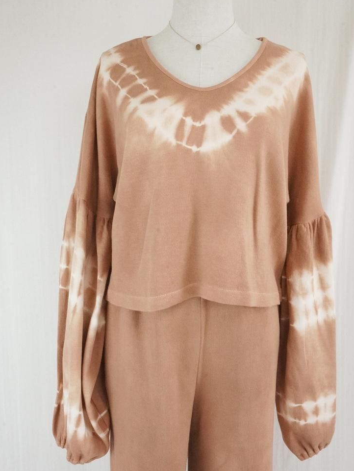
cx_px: 179
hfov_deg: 43.0
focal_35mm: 33
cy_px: 217
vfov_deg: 55.3
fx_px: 450
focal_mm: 20
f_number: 25
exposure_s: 1/25
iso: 5000
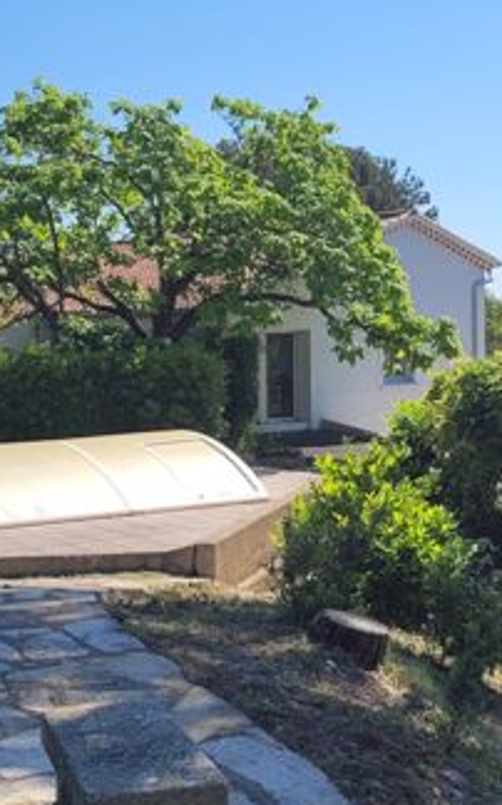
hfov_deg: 21.6
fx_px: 1316
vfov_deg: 34.0
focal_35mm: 60
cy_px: 465
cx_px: 265
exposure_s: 1/2664
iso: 40
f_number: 1.8
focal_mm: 5.4
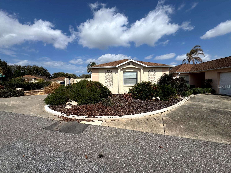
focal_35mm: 14
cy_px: 86
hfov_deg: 102.1
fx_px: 93
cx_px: 116
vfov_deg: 85.7
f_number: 2.2
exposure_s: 1/3717
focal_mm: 2.22
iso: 50
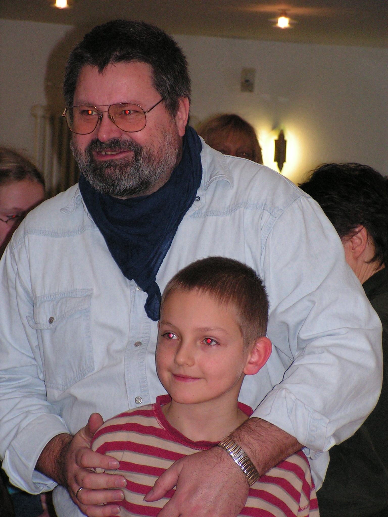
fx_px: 2152
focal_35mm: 144
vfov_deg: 13.7
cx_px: 194
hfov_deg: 10.3
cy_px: 258
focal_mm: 24
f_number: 3.4
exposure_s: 1/160
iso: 200
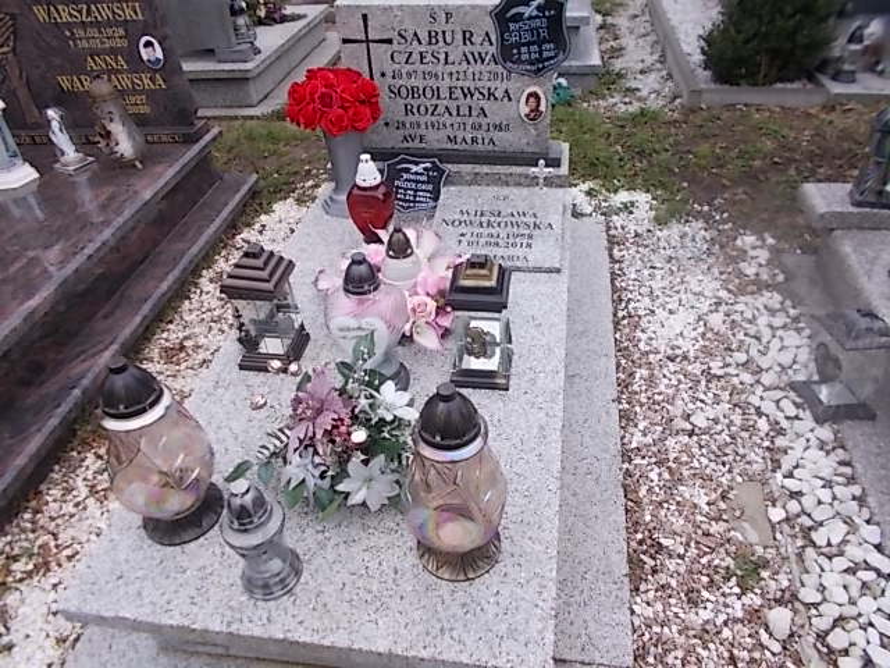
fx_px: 668
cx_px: 445
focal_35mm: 26
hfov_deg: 67.3
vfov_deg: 53.1
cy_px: 334
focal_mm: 4.6
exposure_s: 1/160
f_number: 3.2
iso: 80
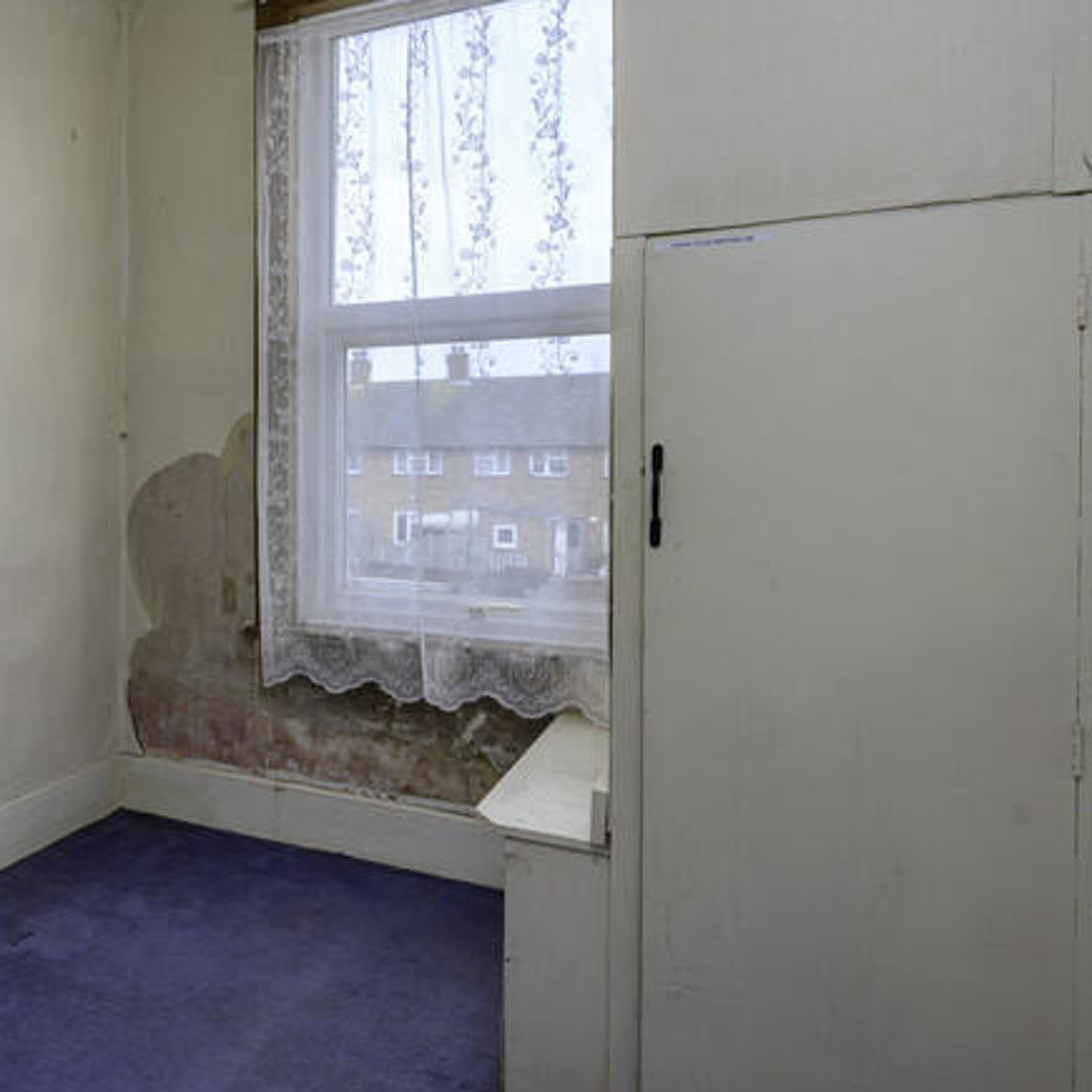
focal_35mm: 28
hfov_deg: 52.8
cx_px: 188
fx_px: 999
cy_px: 471
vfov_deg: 57.1
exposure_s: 1/60
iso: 320
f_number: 8
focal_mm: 14
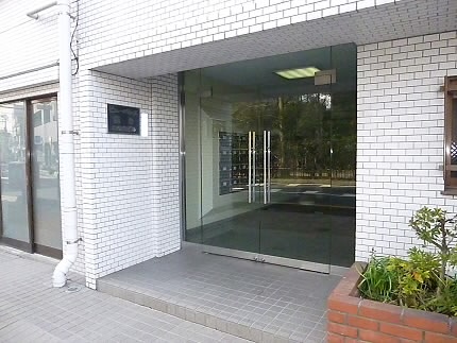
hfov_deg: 69.4
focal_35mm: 25
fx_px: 330
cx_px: 228
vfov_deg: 54.9
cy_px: 172
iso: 1600
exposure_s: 1/200
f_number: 9
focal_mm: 4.5
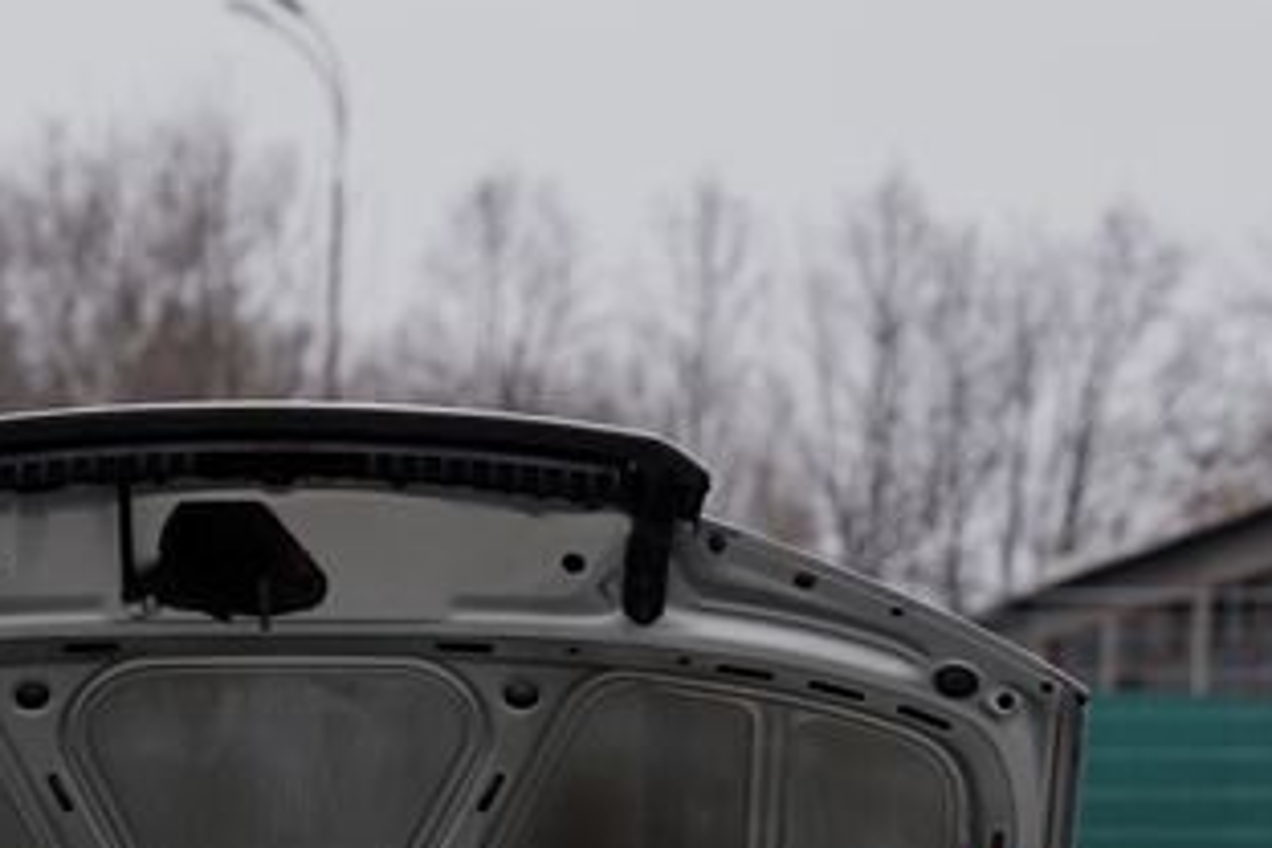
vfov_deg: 7.2
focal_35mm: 187
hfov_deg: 11.0
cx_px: 310
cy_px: 1388
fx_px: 6607
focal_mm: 57
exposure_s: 1/100
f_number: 3.5
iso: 100
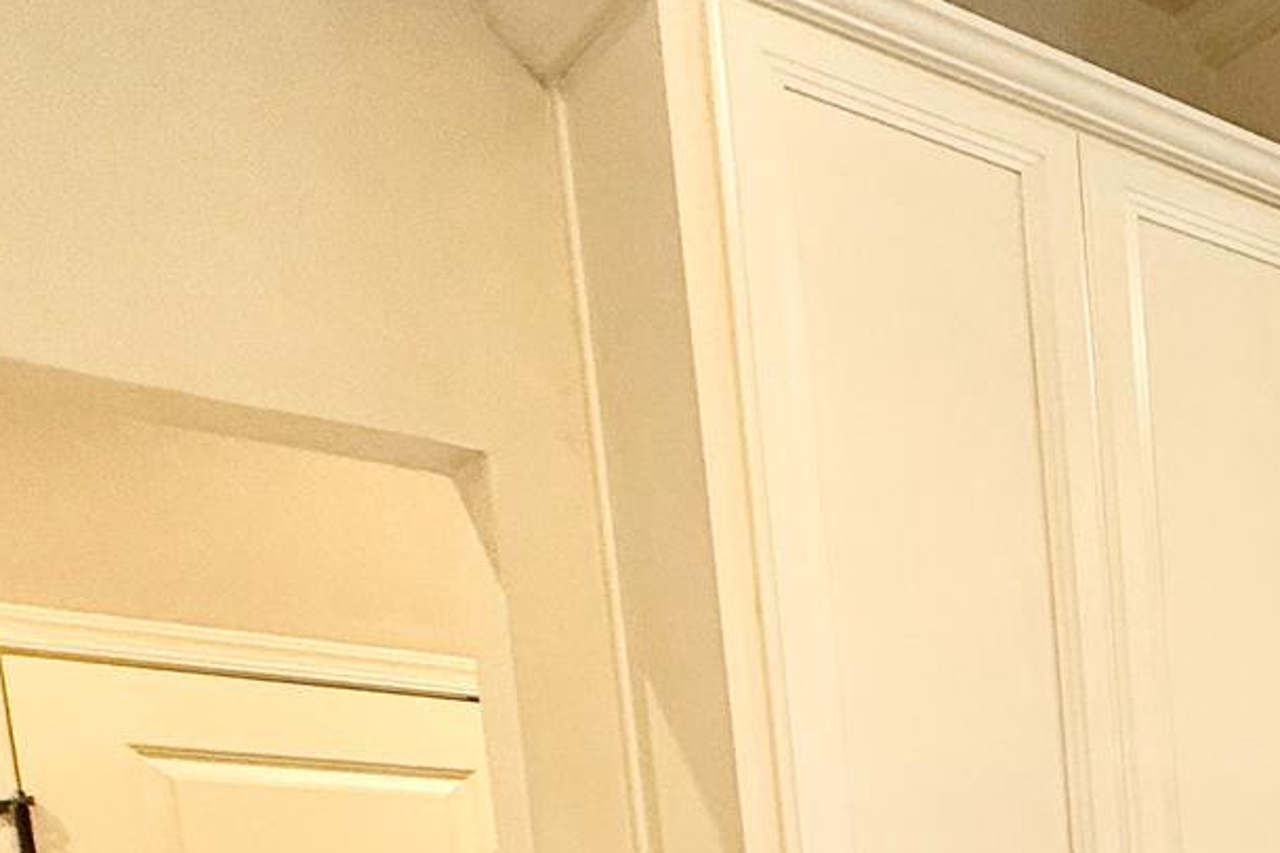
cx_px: 1963
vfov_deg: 23.0
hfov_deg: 27.0
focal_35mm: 49
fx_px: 1742
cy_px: 1235
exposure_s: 1/120
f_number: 2.2
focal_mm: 2.22
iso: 200
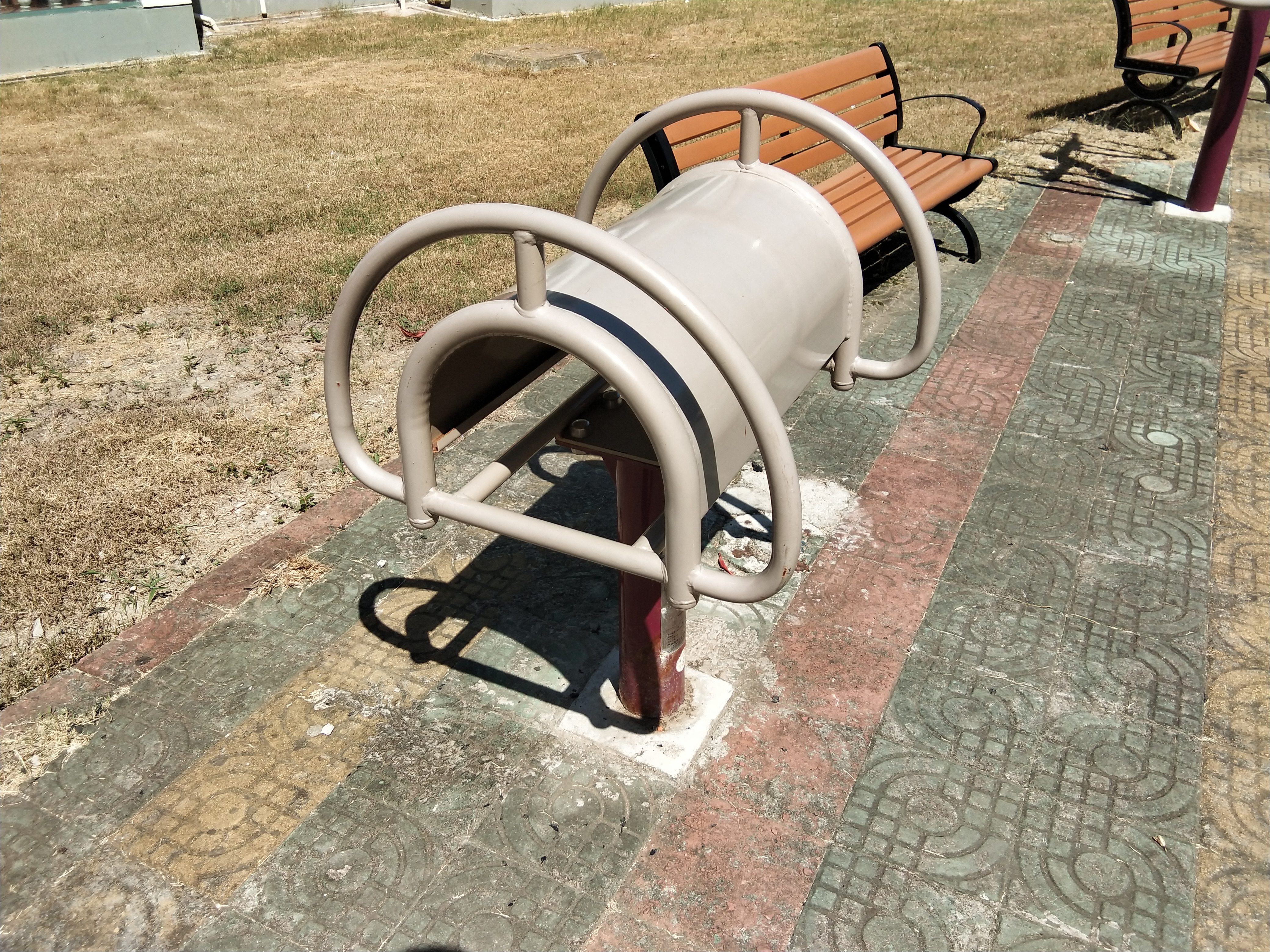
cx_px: 635
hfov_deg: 58.4
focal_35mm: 31
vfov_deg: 45.4
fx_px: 1137
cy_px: 476
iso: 50
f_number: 2.2
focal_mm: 3.69
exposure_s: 1/1121
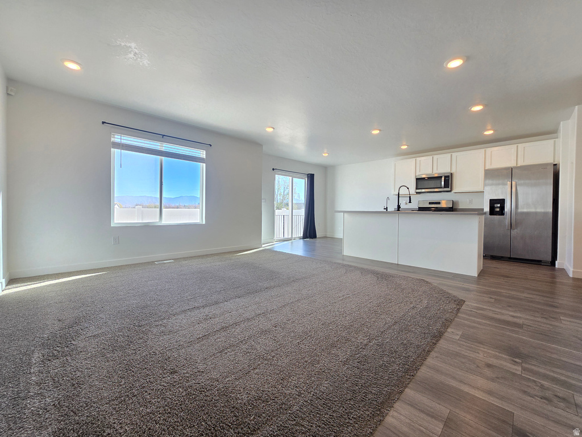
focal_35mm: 13
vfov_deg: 89.9
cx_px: 291
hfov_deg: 106.2
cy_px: 218
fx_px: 219
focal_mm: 2.2
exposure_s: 1/120
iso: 64
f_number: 2.2
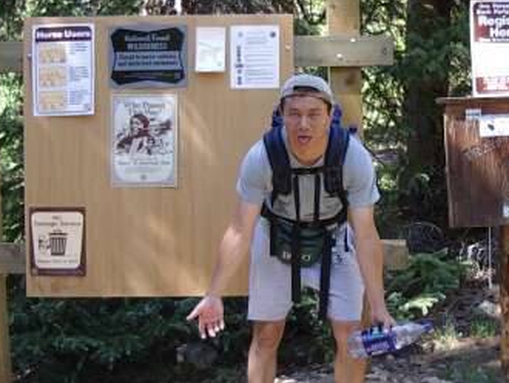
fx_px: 1015
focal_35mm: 69
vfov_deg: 21.3
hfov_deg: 28.0
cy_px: 142
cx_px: 341
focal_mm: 5.8
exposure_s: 1/80
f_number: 2.6
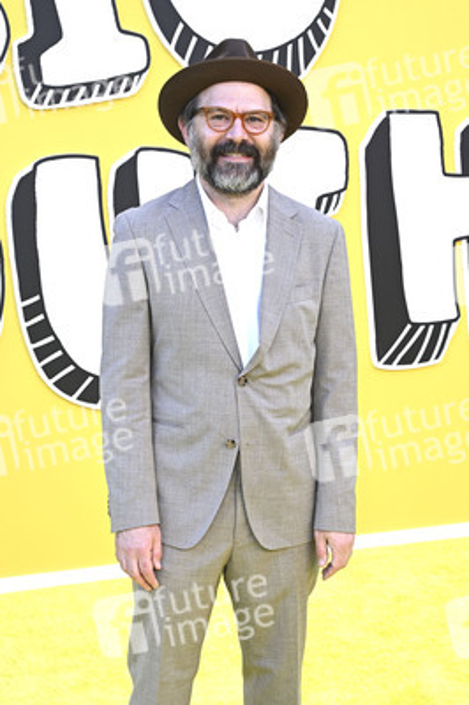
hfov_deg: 28.0
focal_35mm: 48
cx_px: 234
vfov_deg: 41.1
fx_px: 940
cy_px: 352
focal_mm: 48
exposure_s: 1/200
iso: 640
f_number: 7.1
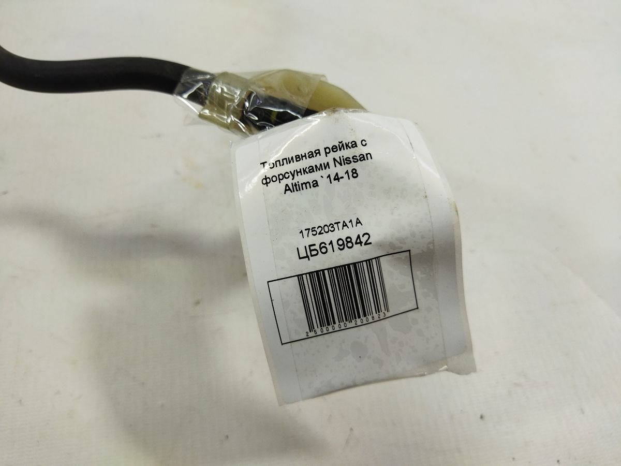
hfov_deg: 65.3
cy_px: 233
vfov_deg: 51.4
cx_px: 310
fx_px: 484
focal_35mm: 27
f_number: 1.79
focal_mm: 4.71
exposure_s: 1/142
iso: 100
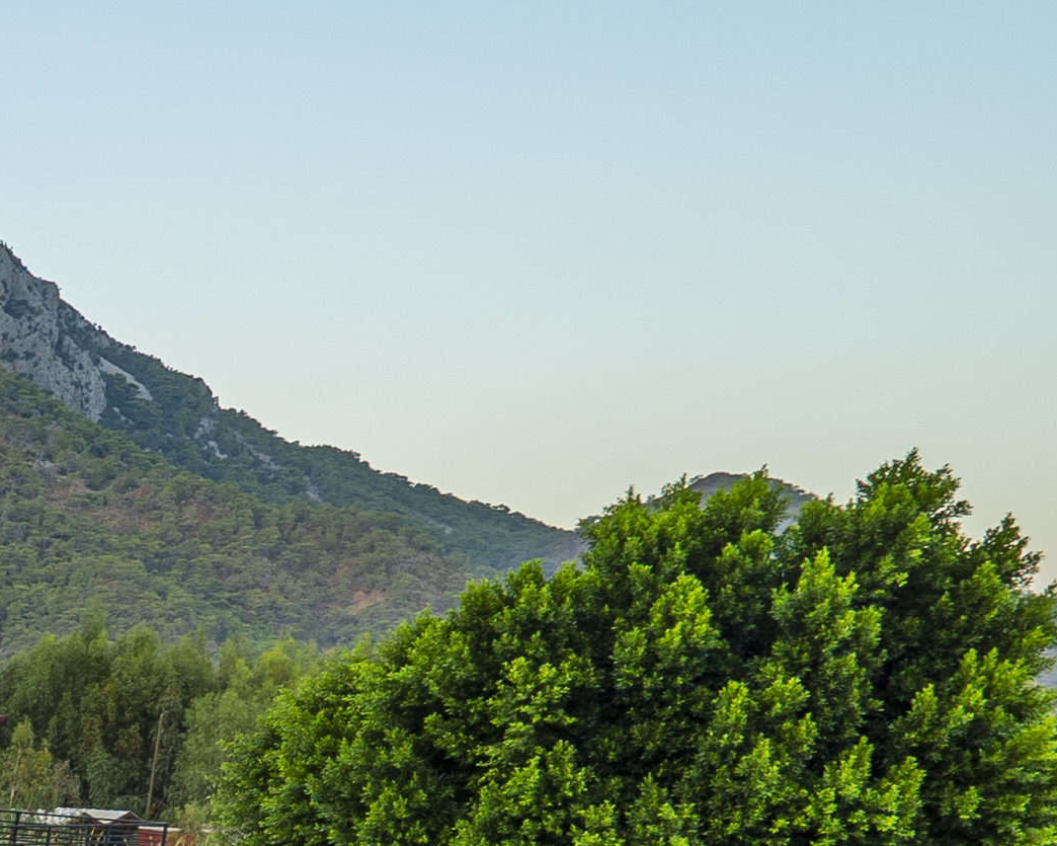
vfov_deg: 21.1
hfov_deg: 19.2
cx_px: -1034
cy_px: 1272
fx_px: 1908
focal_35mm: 61
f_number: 7.1
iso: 100
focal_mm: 16
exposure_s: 1/50
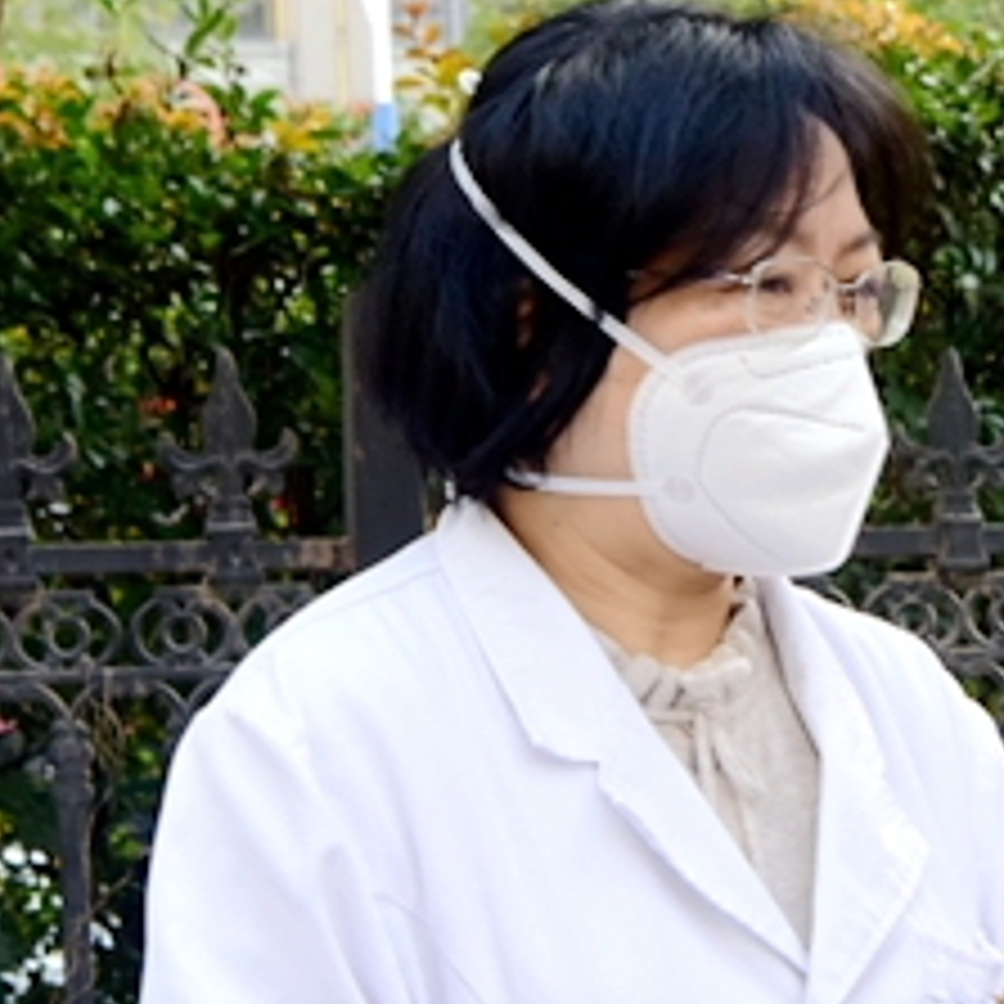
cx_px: 662
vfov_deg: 13.0
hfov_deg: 13.0
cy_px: 763
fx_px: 4397
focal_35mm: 134
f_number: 8
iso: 1000
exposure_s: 1/250
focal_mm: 44
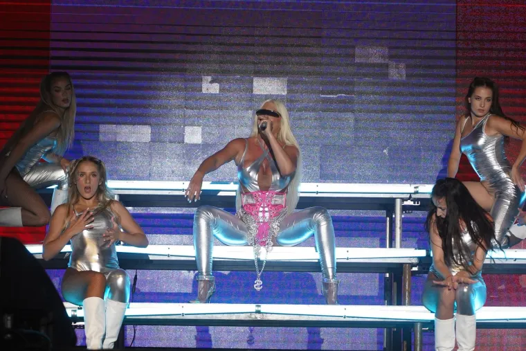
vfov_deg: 8.7
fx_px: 2294
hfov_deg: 13.1
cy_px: 176
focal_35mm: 157
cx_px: 263
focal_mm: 105
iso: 2500
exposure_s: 1/640
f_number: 4
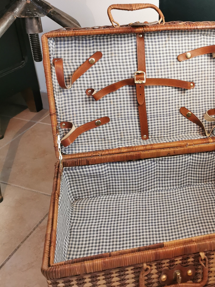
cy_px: 119
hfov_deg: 37.2
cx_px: 150
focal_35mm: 38
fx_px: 315
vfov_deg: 48.8
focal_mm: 5.56
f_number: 1.6
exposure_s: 1/50
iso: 250
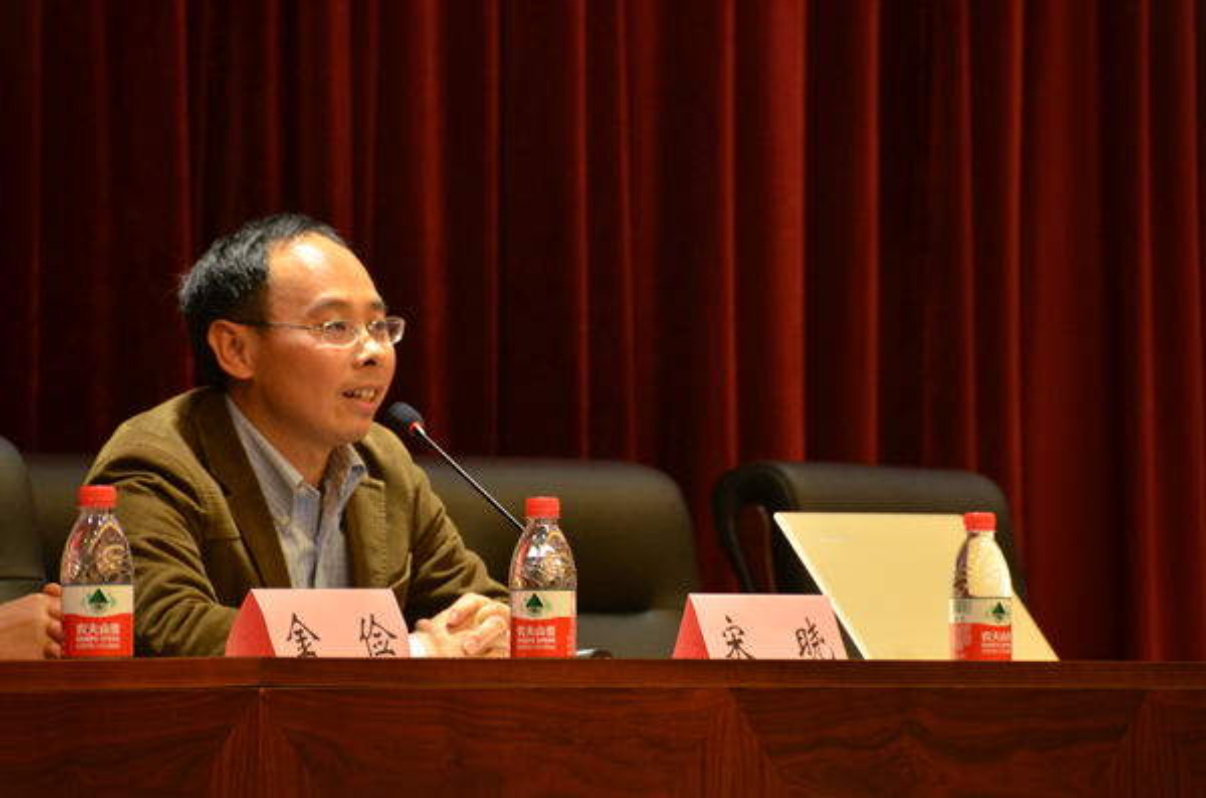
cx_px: 603
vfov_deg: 4.6
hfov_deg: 6.9
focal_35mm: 300
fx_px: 10026
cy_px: 399
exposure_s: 1/50
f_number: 5.6
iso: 1600
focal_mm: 200
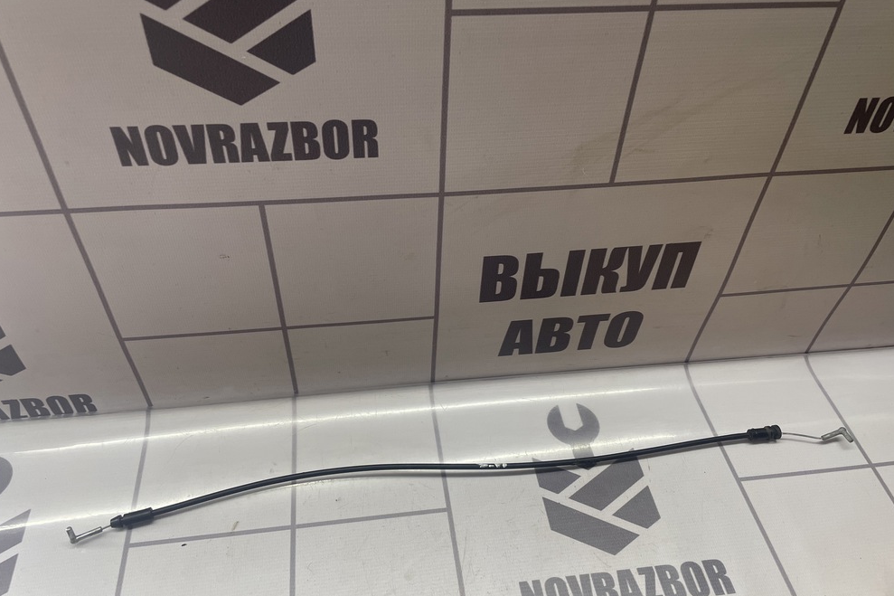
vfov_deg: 46.3
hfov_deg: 65.5
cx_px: 450
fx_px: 695
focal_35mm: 28
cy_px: 327
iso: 80
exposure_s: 1/100
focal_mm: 4.2
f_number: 1.6
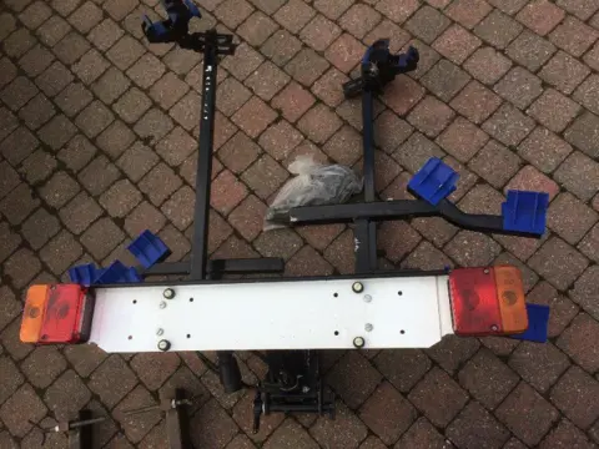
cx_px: 300
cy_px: 224
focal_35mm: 29
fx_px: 502
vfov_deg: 48.2
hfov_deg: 61.7
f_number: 2.2
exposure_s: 1/641
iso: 32
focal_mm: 4.15
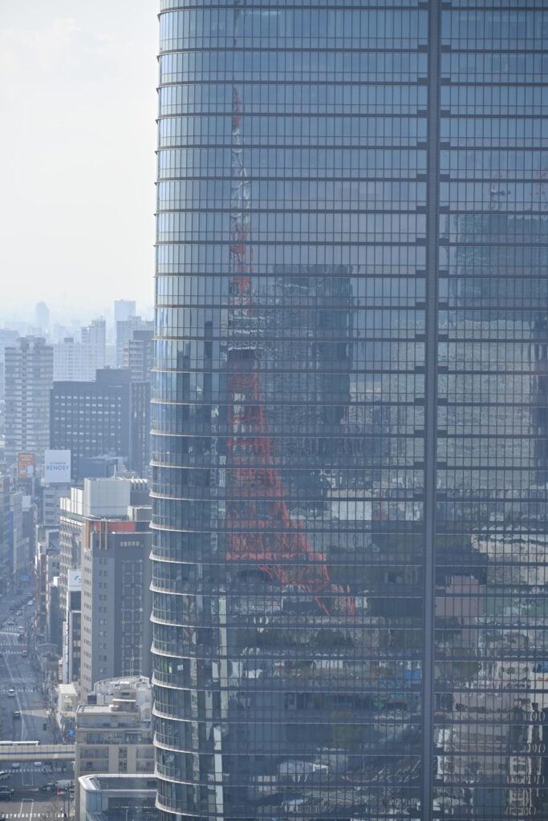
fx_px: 2910
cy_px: 410
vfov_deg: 16.1
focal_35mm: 128
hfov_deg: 10.8
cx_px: 274
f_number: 5.3
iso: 100
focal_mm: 85
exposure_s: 1/500
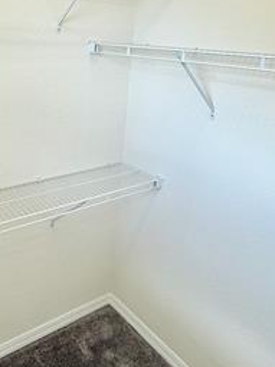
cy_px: 122
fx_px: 350
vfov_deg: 54.3
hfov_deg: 41.3
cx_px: 59
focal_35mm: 33
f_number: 2.2
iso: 50
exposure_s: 1/120
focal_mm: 2.22
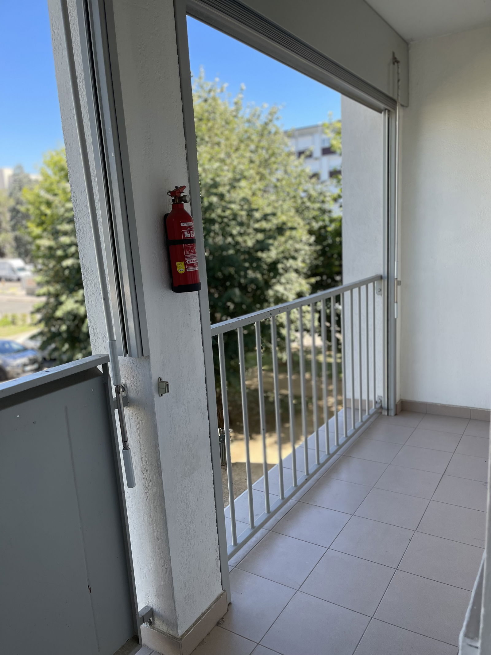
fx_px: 492
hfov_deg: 53.1
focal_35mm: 26
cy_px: 328
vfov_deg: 67.3
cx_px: 246
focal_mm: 5.1
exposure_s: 1/770
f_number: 1.6
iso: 50
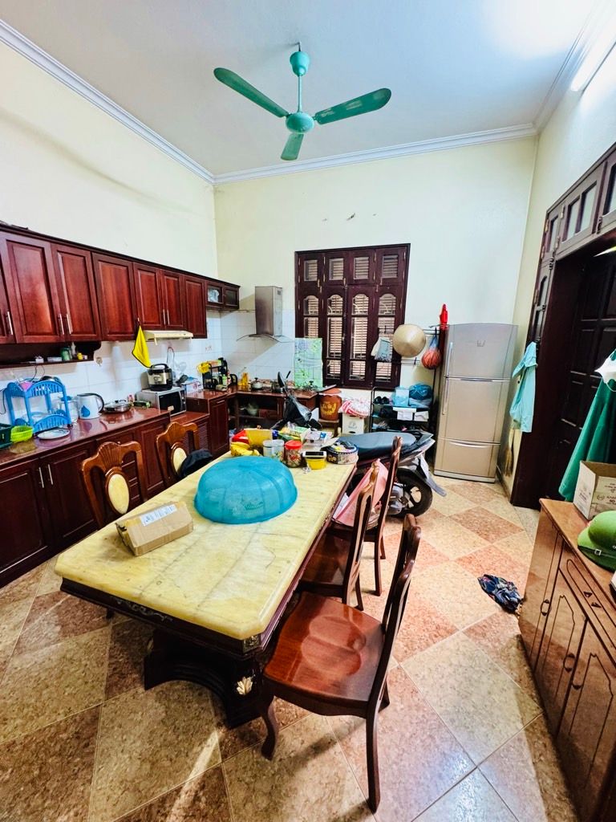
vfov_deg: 102.1
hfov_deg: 85.7
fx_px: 332
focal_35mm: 14
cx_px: 308
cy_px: 411
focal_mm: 2.22
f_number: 2.2
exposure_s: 1/50
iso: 500
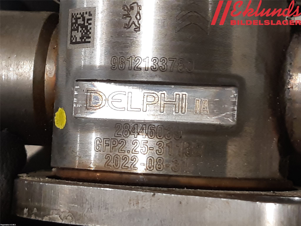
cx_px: 150
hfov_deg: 67.3
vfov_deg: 53.1
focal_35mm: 26
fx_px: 226
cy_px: 113
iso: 100
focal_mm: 3.93
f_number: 1.7
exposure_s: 1/50
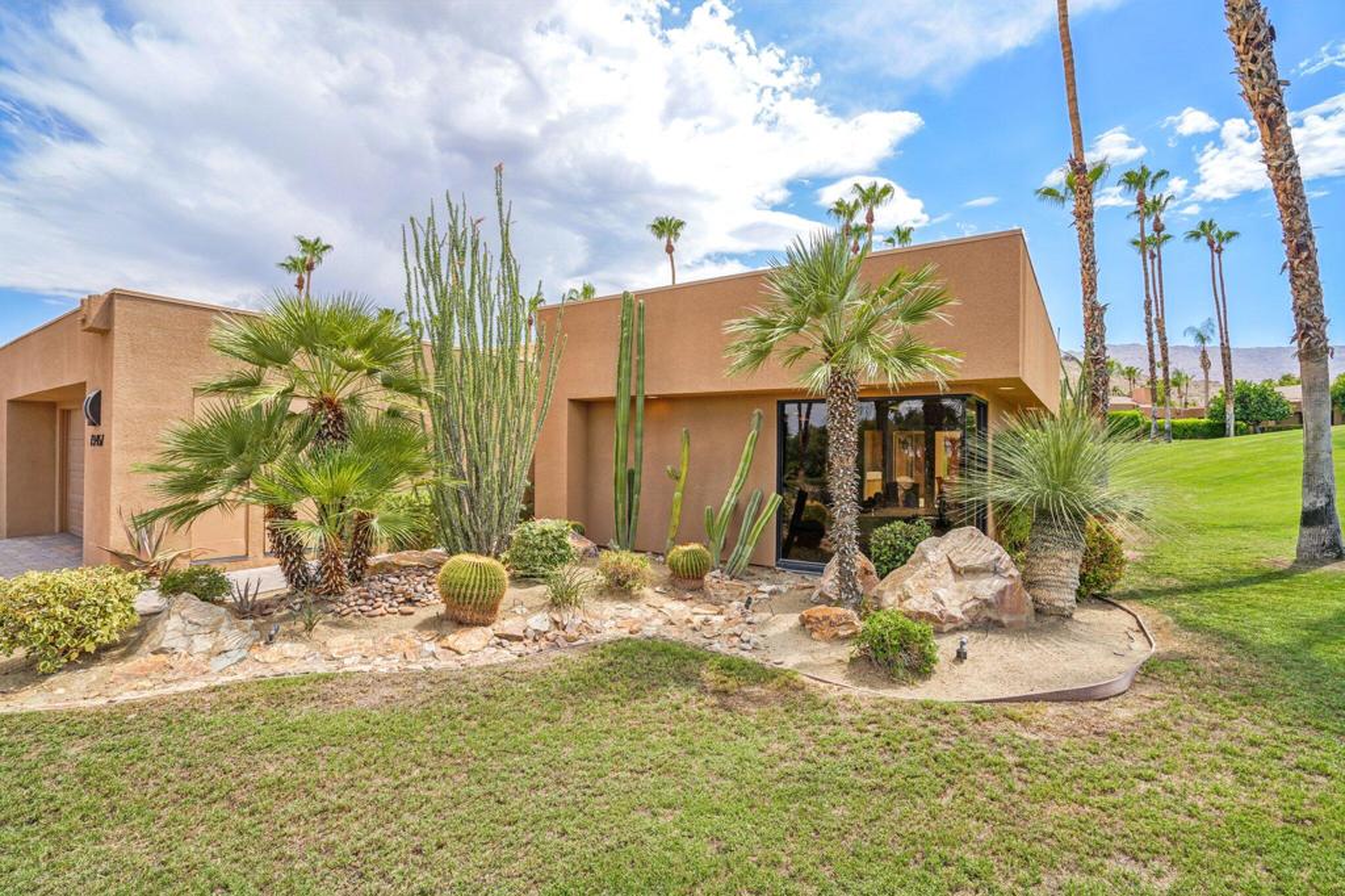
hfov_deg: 96.8
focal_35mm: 16
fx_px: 598
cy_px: 448
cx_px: 672
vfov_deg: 73.7
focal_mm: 16
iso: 100
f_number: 8
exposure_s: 1/160
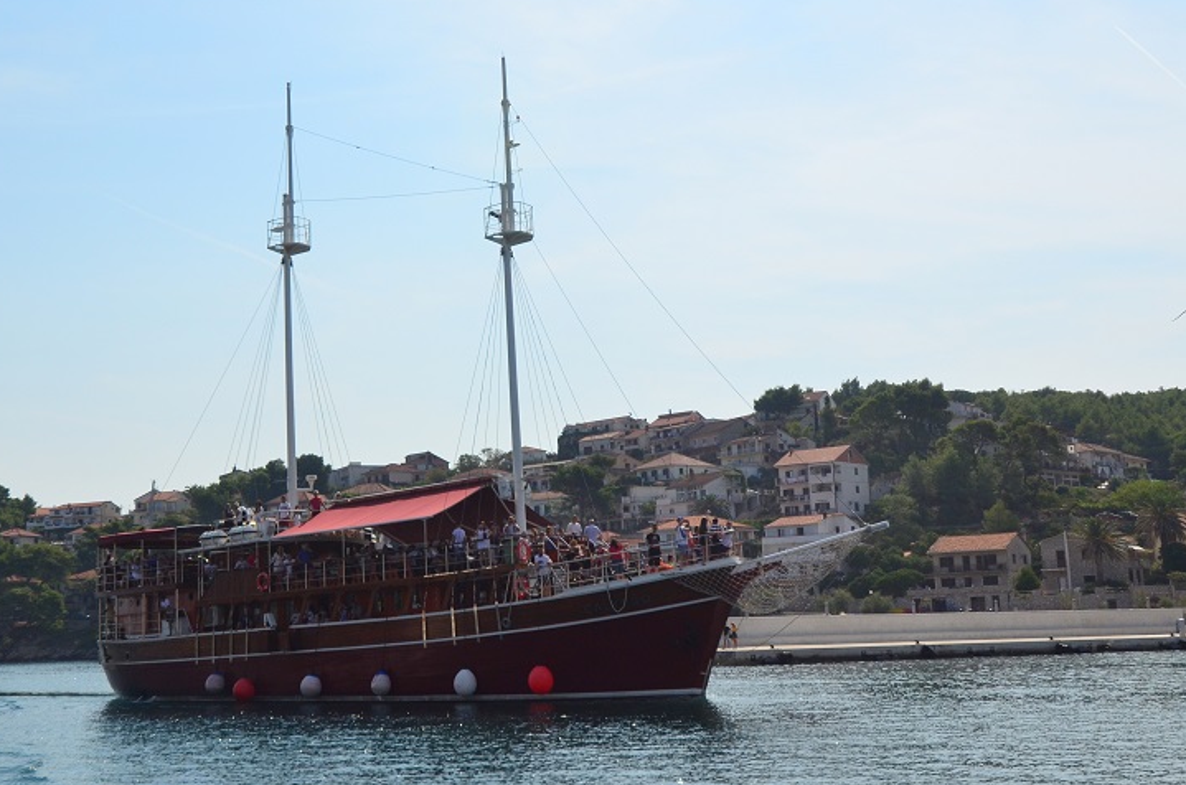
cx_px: 431
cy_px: 349
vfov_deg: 26.9
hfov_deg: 39.4
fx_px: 1644
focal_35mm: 50
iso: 400
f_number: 5.6
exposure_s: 1/4000
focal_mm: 24
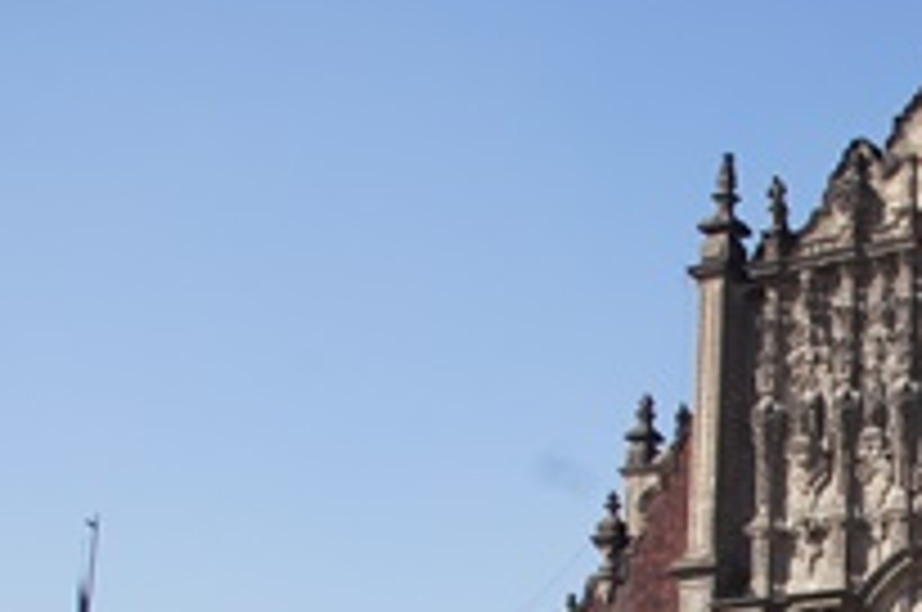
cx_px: 1133
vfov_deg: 16.3
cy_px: 792
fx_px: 2020
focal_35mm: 79
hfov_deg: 23.3
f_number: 11
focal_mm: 18
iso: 100
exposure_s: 1/80
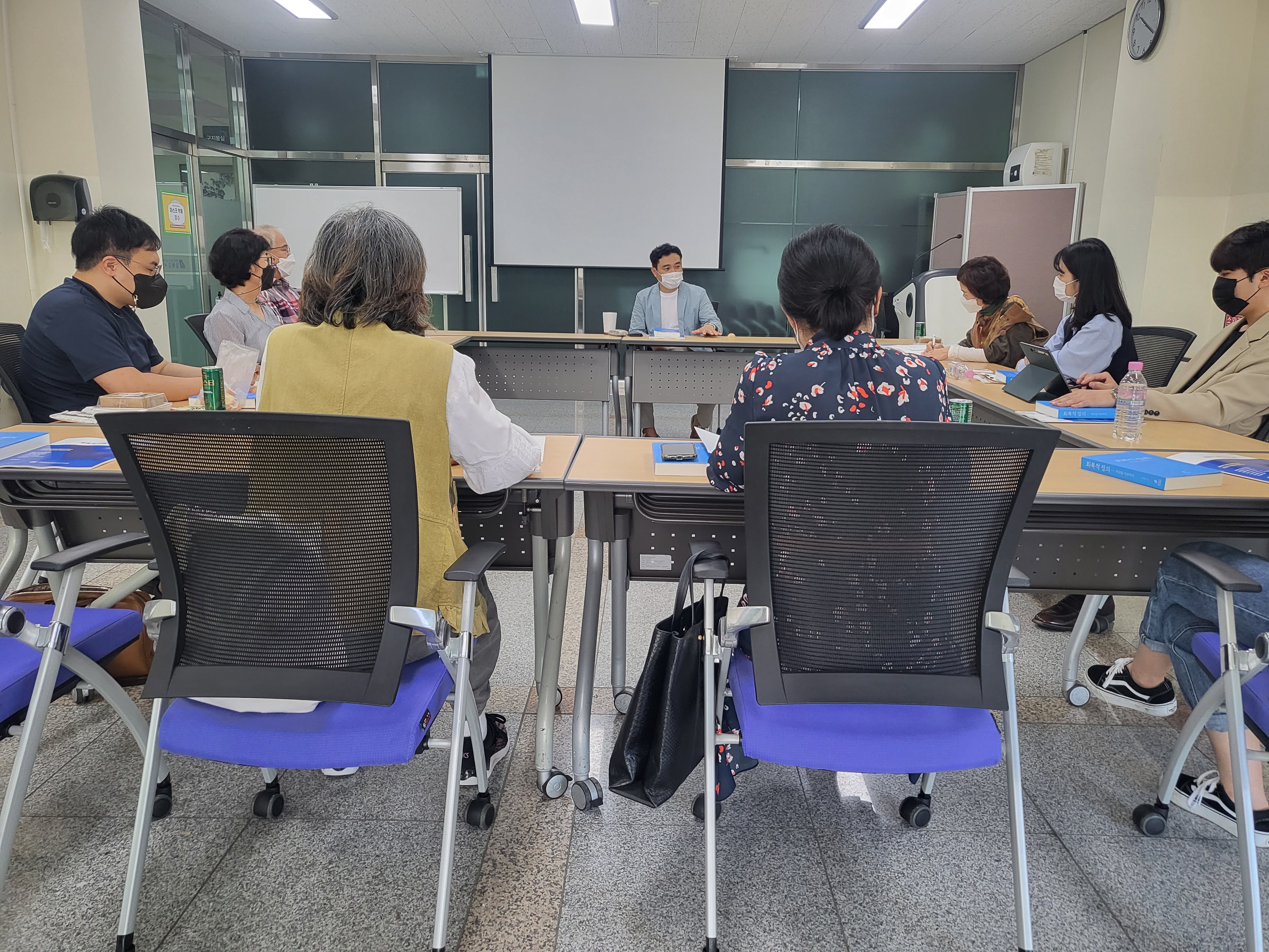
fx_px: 953
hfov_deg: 67.3
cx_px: 634
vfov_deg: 53.1
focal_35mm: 26
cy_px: 476
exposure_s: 1/120
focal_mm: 4.25
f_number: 1.8
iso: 160
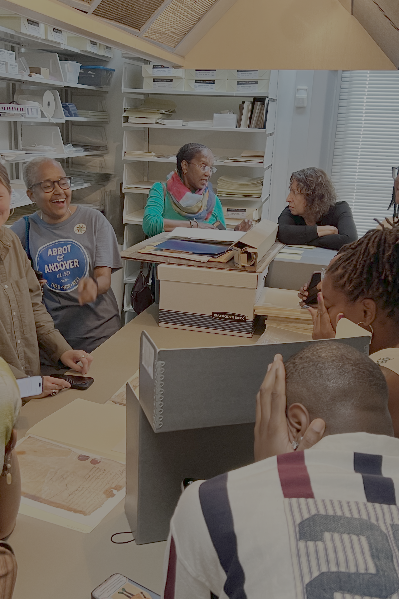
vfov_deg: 50.7
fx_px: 632
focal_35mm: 38
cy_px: 310
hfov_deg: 35.0
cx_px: 186
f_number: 1.5
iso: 200
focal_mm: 5.7
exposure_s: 1/60
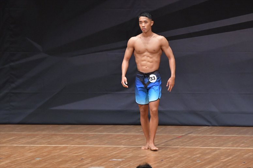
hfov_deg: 7.2
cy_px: 84
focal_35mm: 285
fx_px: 2002
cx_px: 126
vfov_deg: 4.8
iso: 6400
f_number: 5.6
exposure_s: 1/400
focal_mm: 190
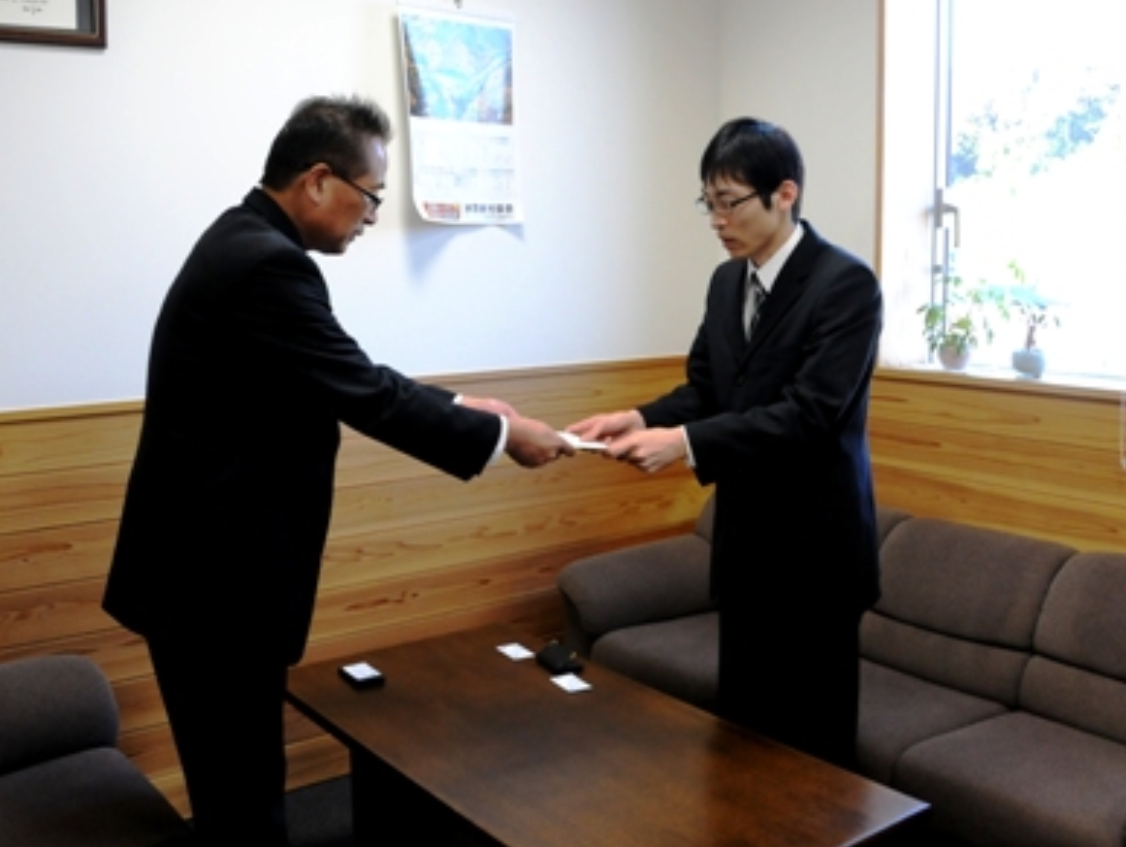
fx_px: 977
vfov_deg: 46.9
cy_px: 428
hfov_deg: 59.9
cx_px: 562
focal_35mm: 30
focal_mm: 18
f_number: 6.3
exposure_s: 1/160
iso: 1250
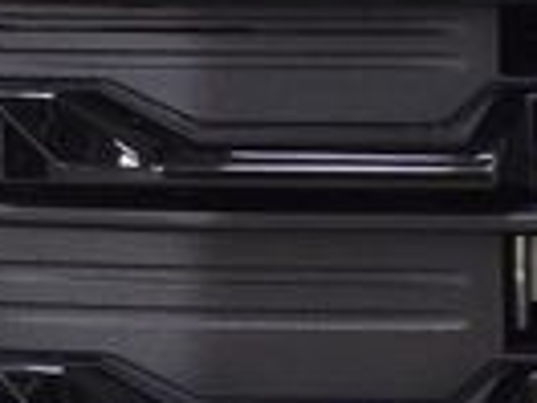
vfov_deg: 3.0
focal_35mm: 489
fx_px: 7586
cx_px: -452
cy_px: -230
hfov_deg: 4.0
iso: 1600
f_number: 7.1
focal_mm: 70
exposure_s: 1/30
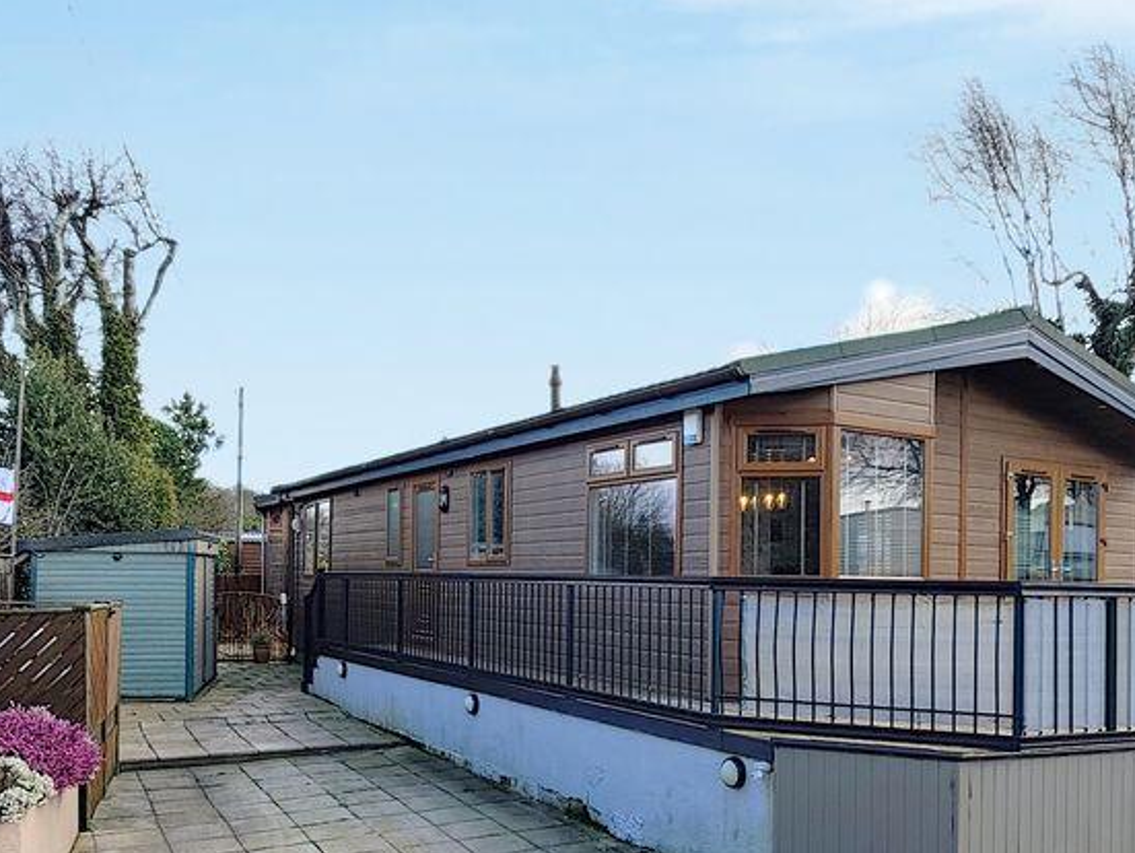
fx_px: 853
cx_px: 612
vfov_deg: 52.0
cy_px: 577
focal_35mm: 26
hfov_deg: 67.2
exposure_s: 1/407
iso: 50
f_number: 1.8
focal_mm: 2.03
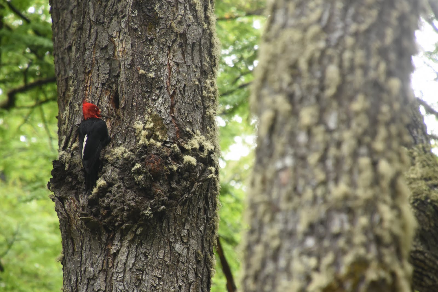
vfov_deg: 3.1
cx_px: 219
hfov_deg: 4.6
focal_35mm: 450
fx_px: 5475
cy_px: 146
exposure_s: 1/40
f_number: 9
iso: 1000
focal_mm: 300
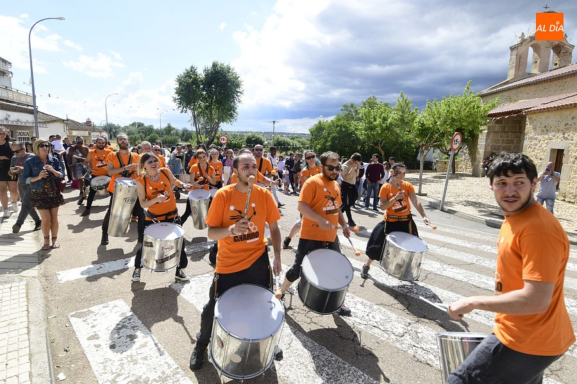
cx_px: 288
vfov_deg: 67.3
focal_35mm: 18
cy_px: 192
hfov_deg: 90.0
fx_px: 288
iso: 100
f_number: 9
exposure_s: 1/125
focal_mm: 12
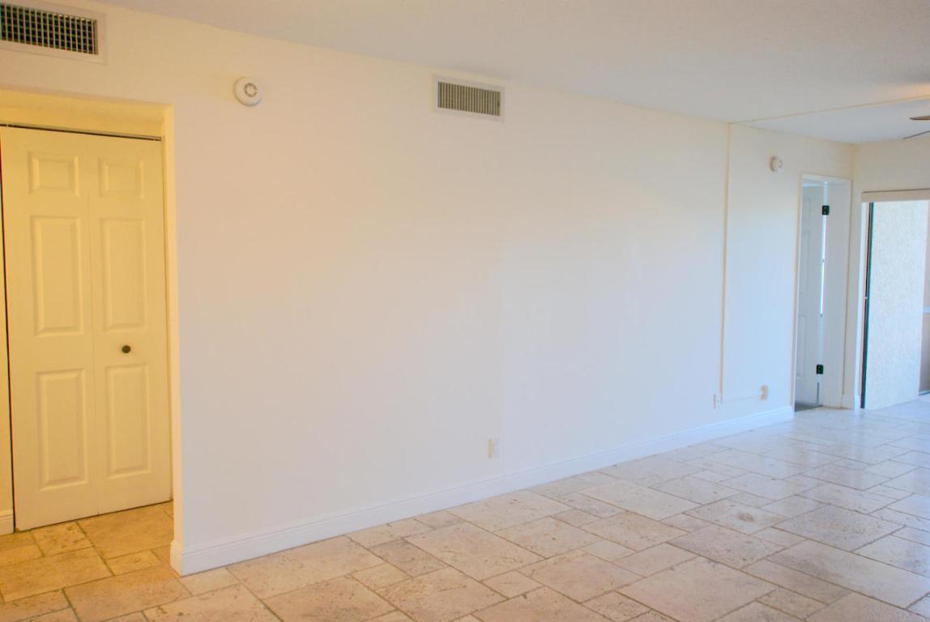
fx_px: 776
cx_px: 465
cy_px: 311
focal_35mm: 30
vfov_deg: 43.7
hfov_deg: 61.9
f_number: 3.5
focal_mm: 20
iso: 100
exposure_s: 1/30
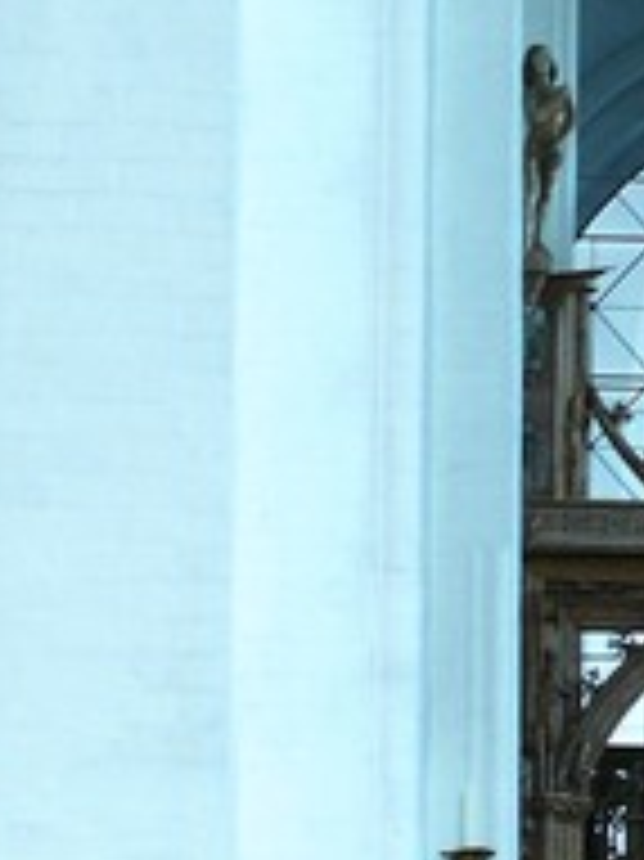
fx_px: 4594
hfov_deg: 7.8
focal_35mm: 185
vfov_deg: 10.6
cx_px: 1148
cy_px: 770
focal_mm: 9.9
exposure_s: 1/3.2
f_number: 3.2
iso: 100
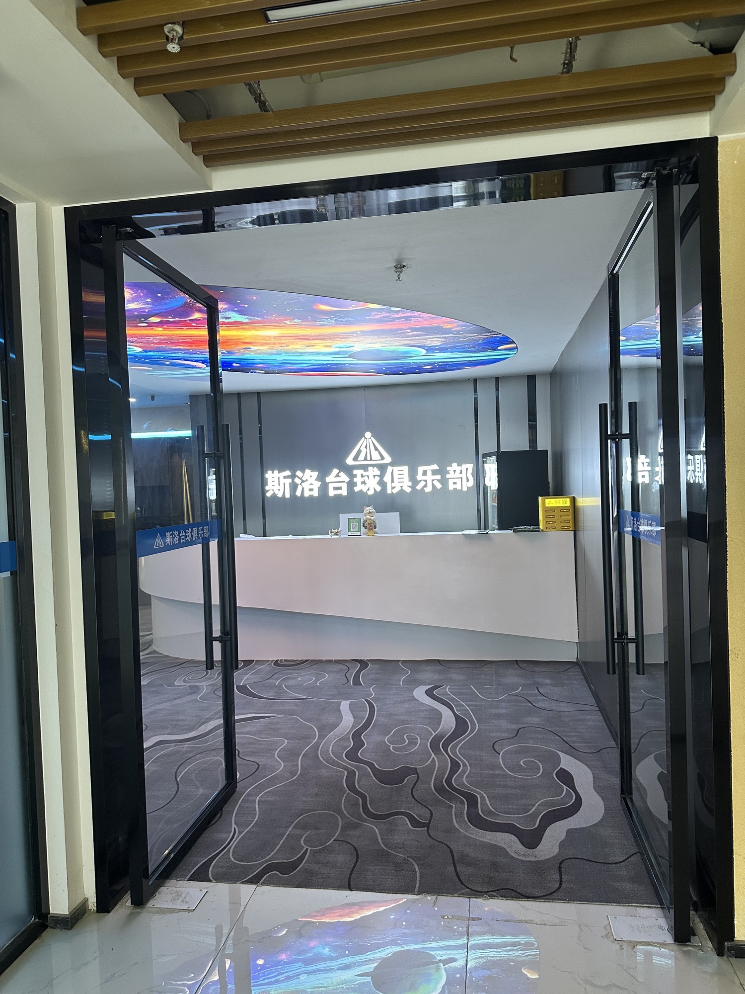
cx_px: 372
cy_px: 497
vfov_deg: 71.6
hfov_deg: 56.8
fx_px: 689
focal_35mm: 24
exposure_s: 1/78
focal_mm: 6.86
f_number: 1.78
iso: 200
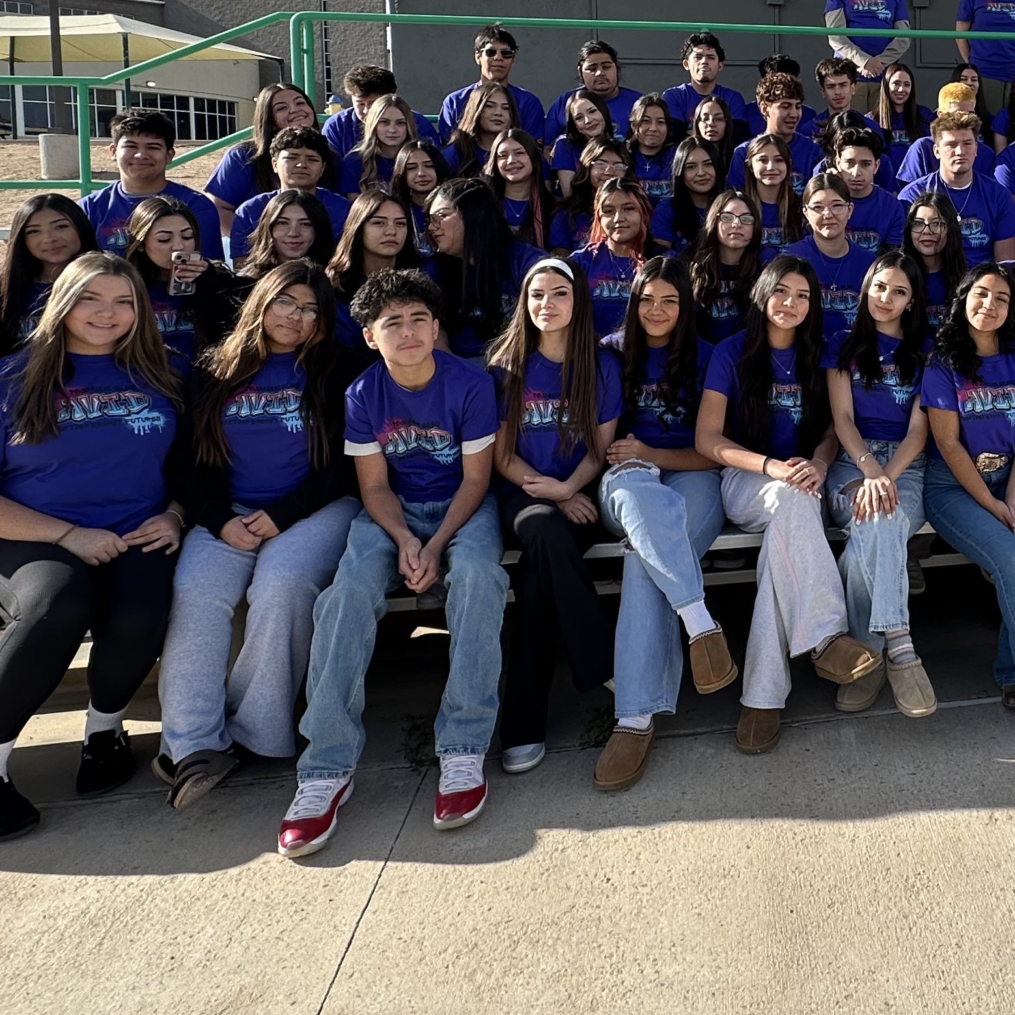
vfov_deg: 48.9
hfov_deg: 45.6
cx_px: 938
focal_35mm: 32
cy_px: 244
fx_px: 1062
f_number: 2.2
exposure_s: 1/415
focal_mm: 2.22
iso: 40
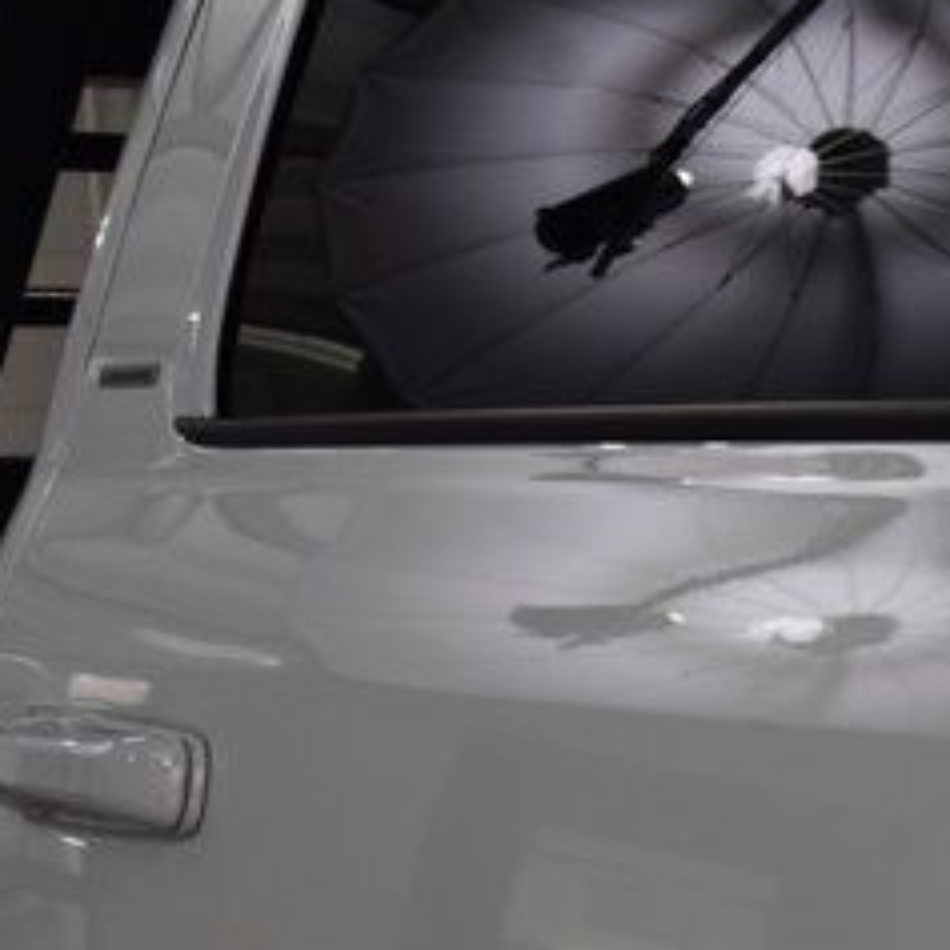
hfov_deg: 14.7
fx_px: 3633
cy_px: 816
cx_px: 850
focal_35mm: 117
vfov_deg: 14.8
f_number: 8
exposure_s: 1/60
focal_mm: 34
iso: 900
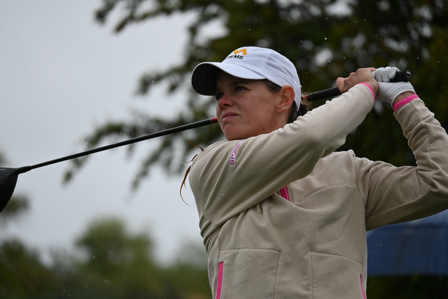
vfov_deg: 3.7
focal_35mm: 375
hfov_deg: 5.5
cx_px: 224
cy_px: 150
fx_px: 4666
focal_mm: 250
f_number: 6.3
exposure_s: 1/4000
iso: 720
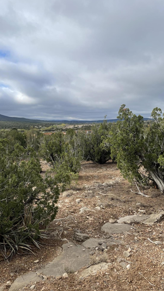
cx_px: 70
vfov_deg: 66.1
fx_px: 224
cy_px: 145
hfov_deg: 40.1
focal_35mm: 29
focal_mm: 4.2
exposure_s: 1/3300
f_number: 1.6
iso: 32
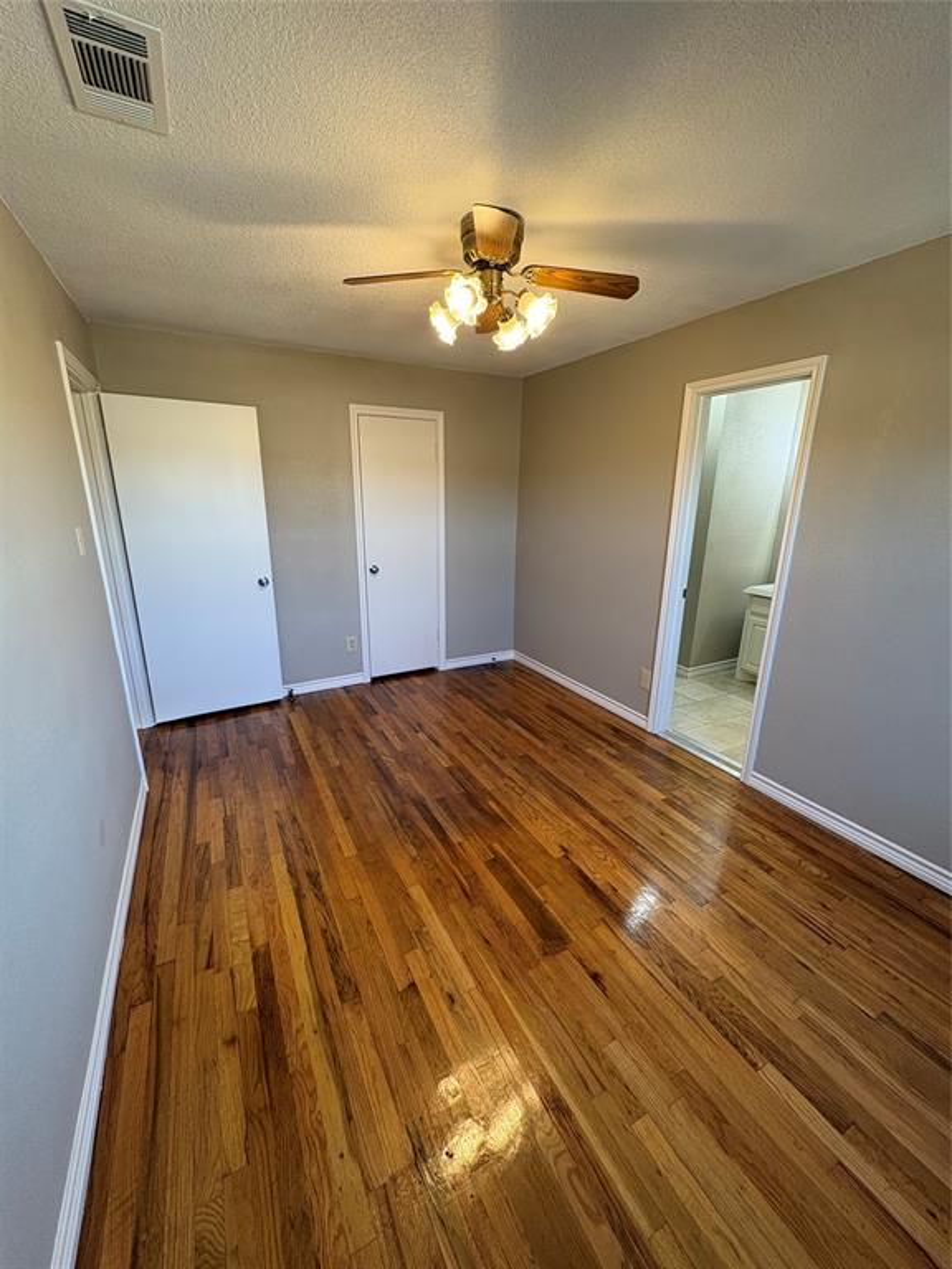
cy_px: 634
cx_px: 476
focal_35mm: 14
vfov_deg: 102.1
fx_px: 513
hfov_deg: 85.7
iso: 160
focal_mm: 2.22
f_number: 2.2
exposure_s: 1/60
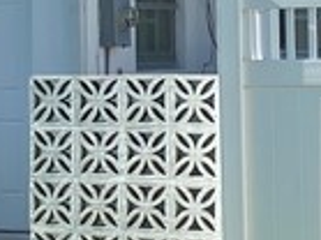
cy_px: 55
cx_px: 42
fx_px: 1779
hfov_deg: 10.3
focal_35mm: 192
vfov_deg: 7.7
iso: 32
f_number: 1.8
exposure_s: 1/3300
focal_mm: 4.25
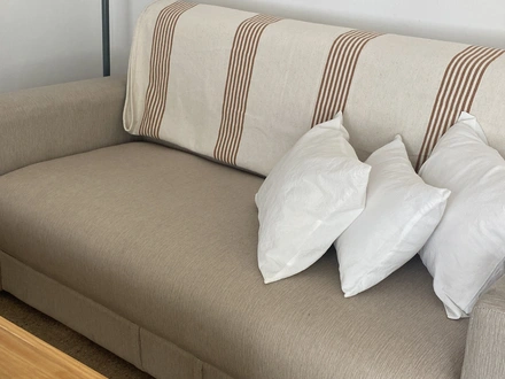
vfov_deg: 53.1
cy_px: 190
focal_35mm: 26
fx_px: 379
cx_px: 252
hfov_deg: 67.3
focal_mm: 4.25
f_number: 1.8
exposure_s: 1/121
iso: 125
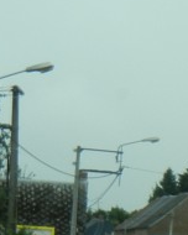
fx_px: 2490
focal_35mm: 358
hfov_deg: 4.2
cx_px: 440
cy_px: 258
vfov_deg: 5.4
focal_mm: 12.2
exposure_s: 1/672
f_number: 4.1
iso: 160
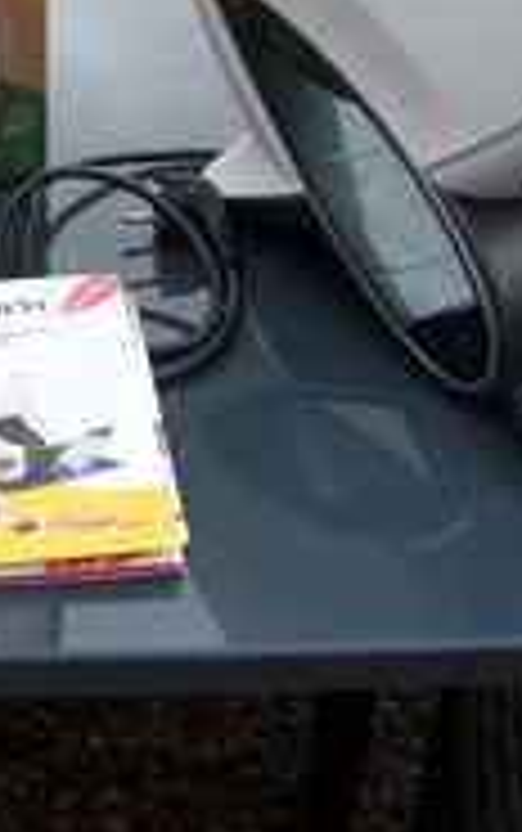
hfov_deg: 16.5
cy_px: 180
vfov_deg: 26.3
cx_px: -27
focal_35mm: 77
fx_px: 1749
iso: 50
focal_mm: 7.4
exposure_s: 1/800
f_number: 2.2
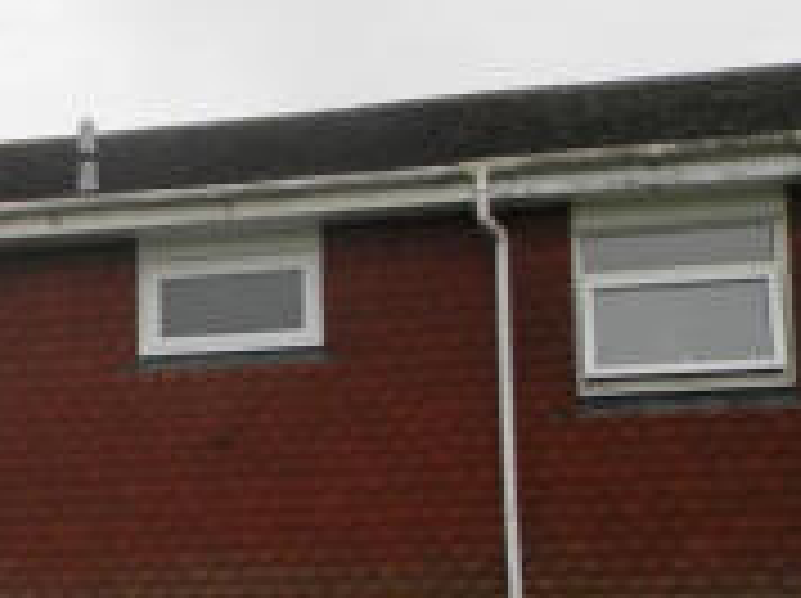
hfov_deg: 22.0
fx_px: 1895
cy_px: 501
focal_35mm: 82
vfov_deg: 17.8
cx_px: -173
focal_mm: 4.5
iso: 80
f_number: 3.1
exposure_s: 1/400
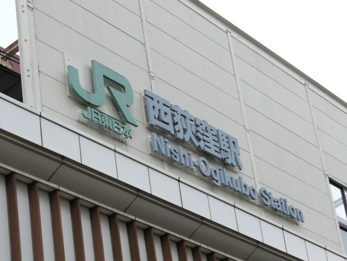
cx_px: 174
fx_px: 1073
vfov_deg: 13.8
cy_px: 130
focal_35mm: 107
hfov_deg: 18.4
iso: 80
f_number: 5.7
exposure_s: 1/125
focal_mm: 19.1
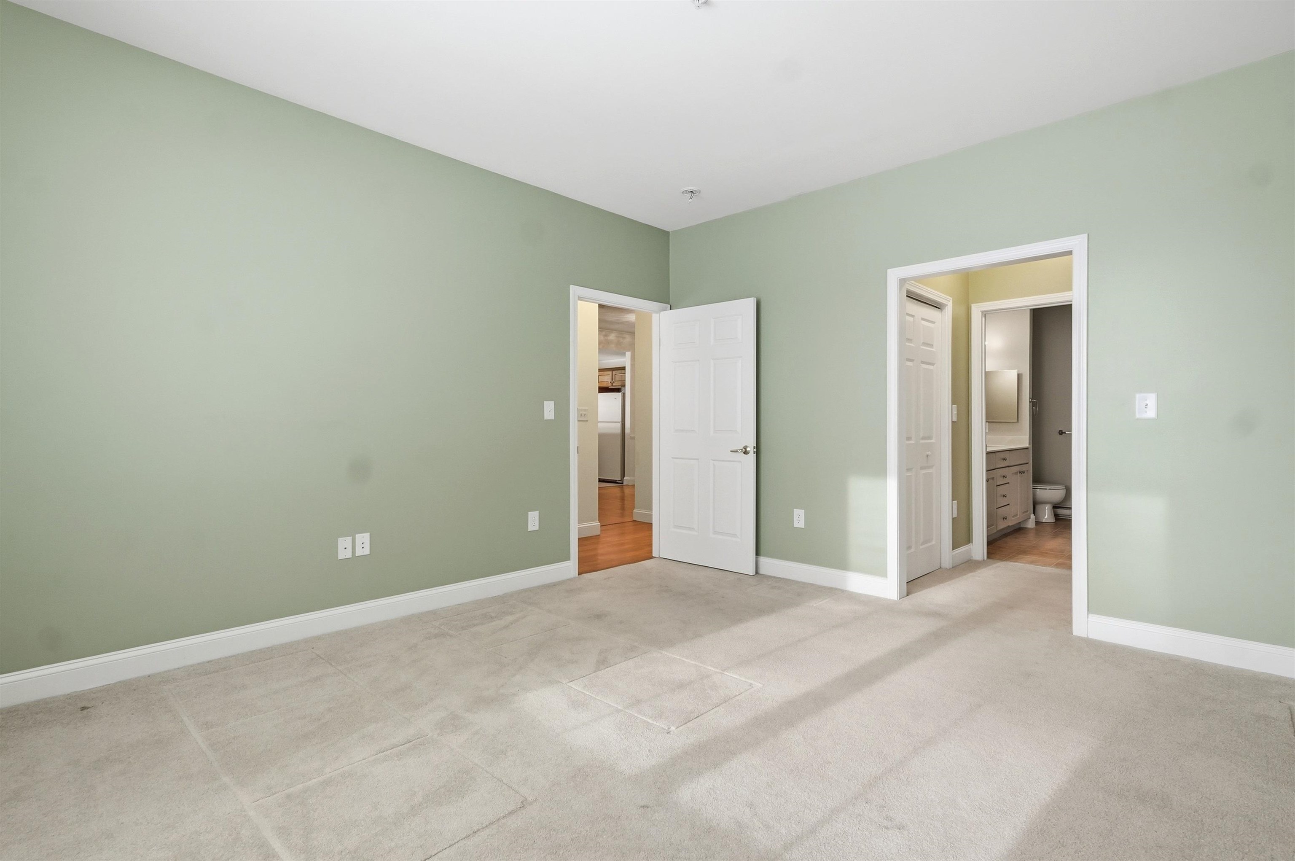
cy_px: 430
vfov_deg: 71.9
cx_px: 648
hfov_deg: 95.0
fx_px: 593
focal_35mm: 16
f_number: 7.1
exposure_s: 1/320
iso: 800
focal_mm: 11
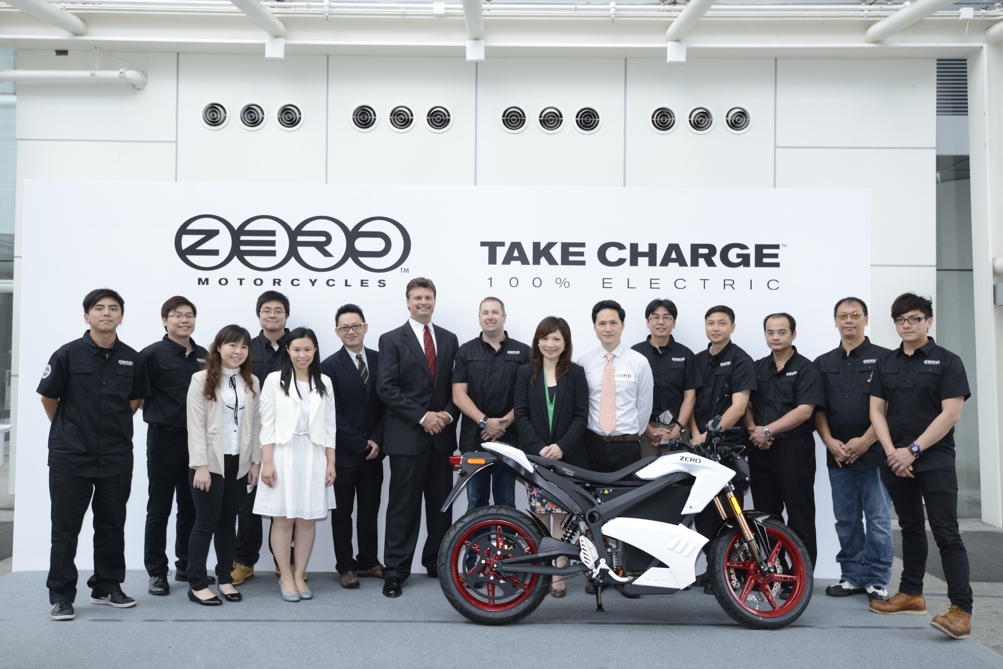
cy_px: 334
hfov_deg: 58.7
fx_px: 892
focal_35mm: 32
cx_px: 502
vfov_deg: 41.1
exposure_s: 1/125
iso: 400
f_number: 5.6
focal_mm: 32
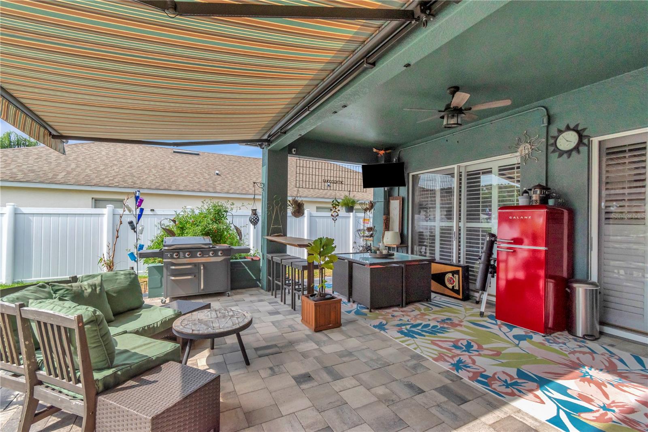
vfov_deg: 77.3
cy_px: 216
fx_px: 270
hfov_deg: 100.4
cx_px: 324
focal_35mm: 15
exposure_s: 1/1600
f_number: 7.1
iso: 500
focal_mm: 10
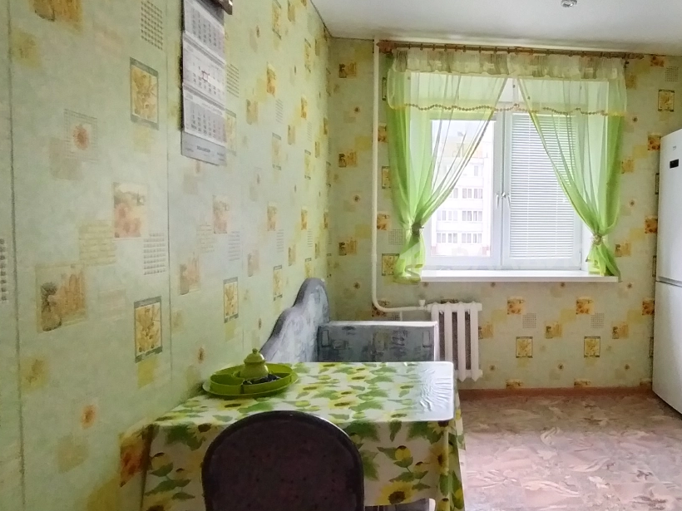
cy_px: 256
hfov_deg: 64.0
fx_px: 512
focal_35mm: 26
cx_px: 497
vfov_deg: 53.1
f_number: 2.2
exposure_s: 1/33.3
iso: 257
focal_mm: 1.42
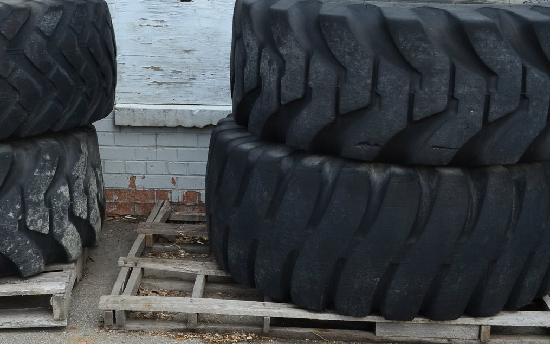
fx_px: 1004
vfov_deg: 19.4
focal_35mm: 67
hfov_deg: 30.3
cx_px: 158
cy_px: 122
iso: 200
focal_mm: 26
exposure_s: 1/250
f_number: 10
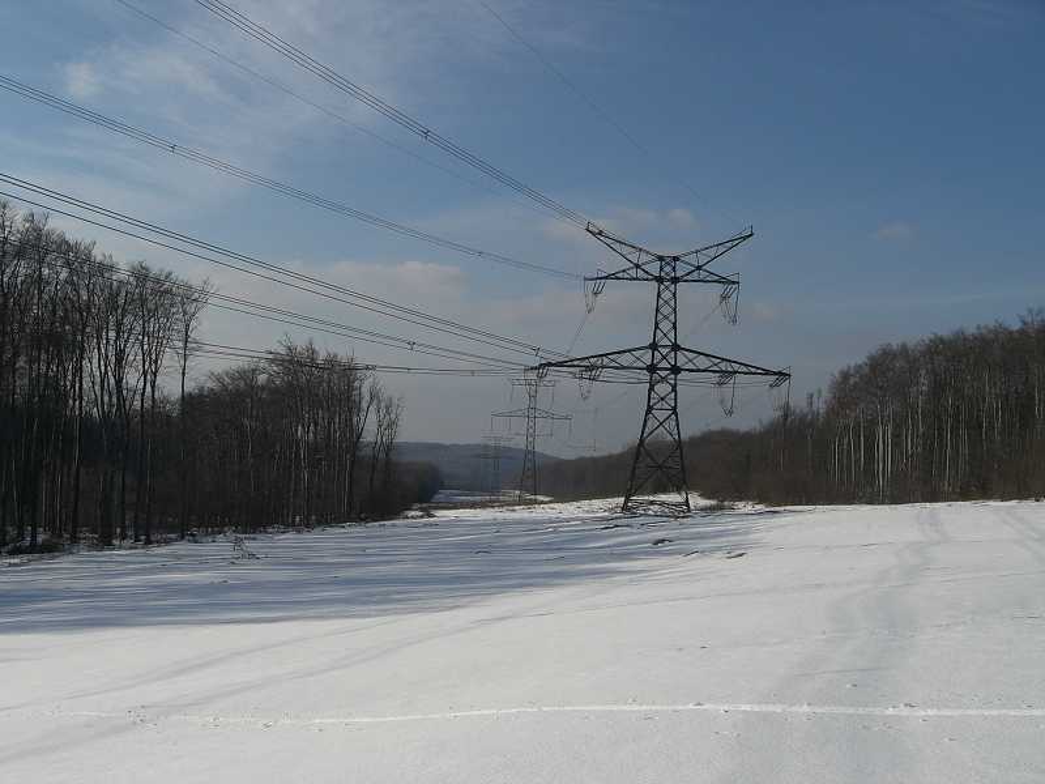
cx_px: 522
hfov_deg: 49.0
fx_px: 1147
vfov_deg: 37.7
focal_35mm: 38
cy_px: 392
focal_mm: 6.3
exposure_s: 1/1250
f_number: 4.4
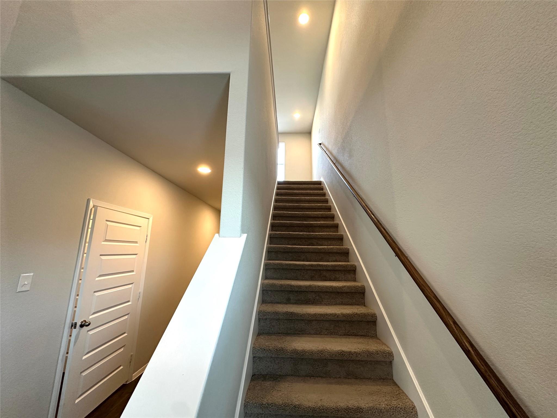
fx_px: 225
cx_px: 278
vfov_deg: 85.7
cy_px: 209
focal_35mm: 14
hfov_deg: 102.1
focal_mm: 2.22
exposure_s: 1/60
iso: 200
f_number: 2.2
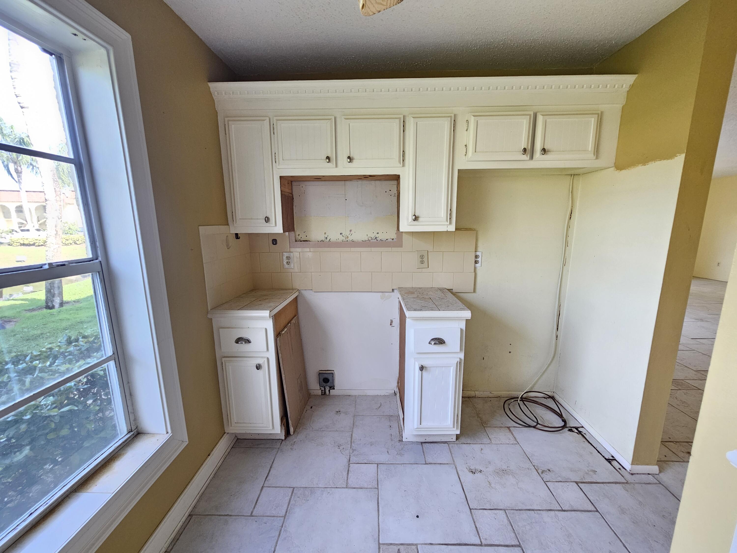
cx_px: 368
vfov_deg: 89.9
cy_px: 276
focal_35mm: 13
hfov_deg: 106.2
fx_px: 277
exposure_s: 1/100
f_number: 2.2
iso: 200
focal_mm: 2.2
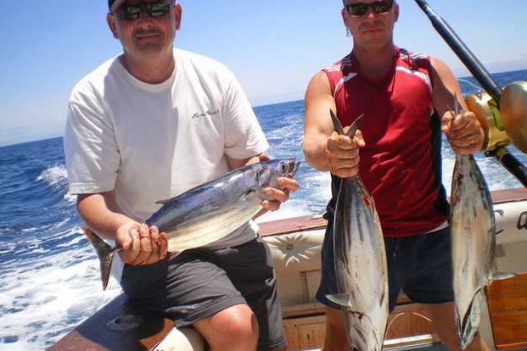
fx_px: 556
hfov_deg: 50.7
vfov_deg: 35.0
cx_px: 265
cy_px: 164
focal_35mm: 38
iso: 50
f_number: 4.6
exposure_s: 1/400
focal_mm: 6.3
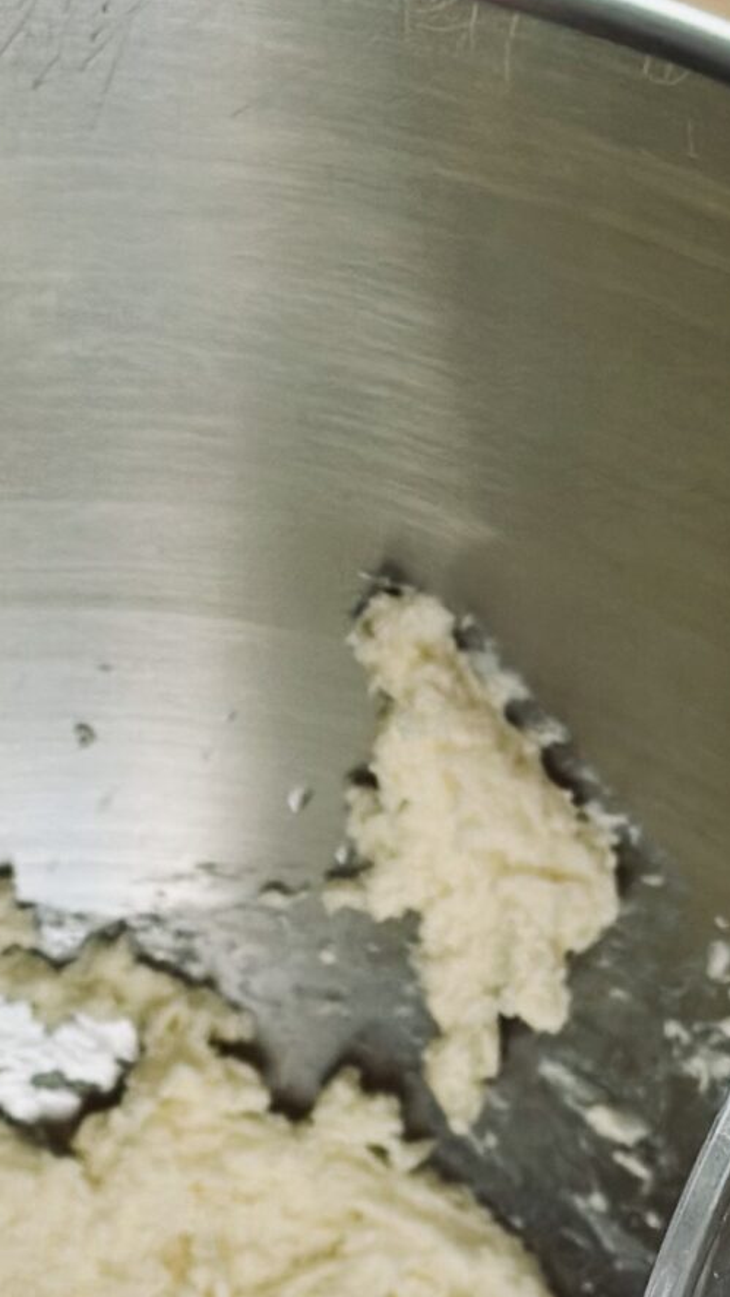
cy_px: 1414
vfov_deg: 13.9
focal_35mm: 151
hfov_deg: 8.0
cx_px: 117
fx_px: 5196
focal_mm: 6.86
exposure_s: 1/120
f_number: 1.78
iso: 125
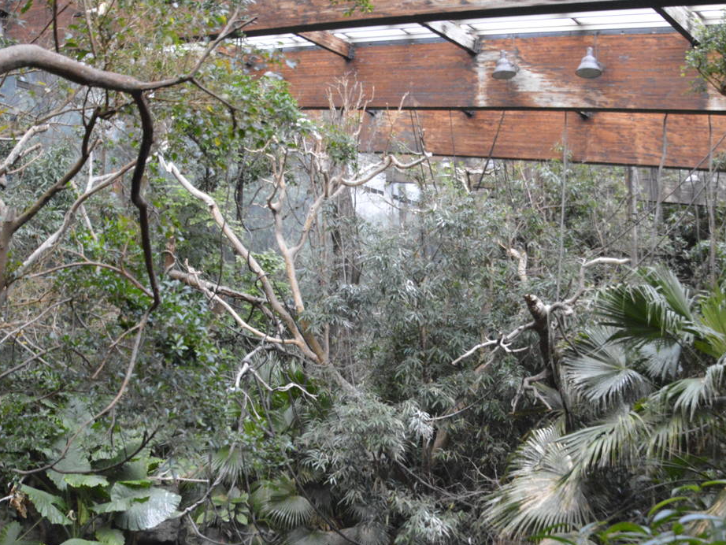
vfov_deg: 35.7
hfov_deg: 46.5
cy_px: 349
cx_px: 443
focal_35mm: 40
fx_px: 839
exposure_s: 1/125
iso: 3200
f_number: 3.5
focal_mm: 16
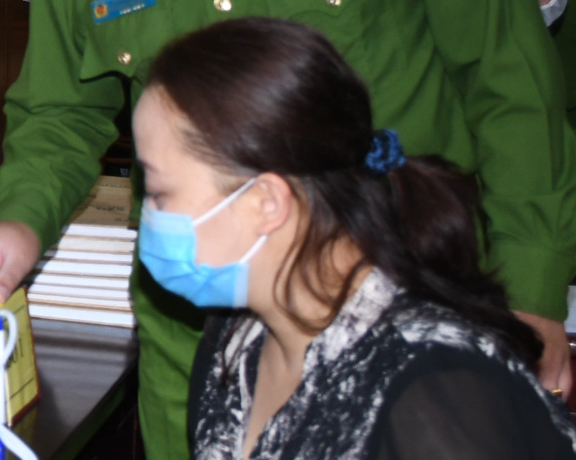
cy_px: 59
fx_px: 2364
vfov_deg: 11.1
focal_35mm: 139
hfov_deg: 13.0
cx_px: -340
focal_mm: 27
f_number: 4
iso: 320
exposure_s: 1/200
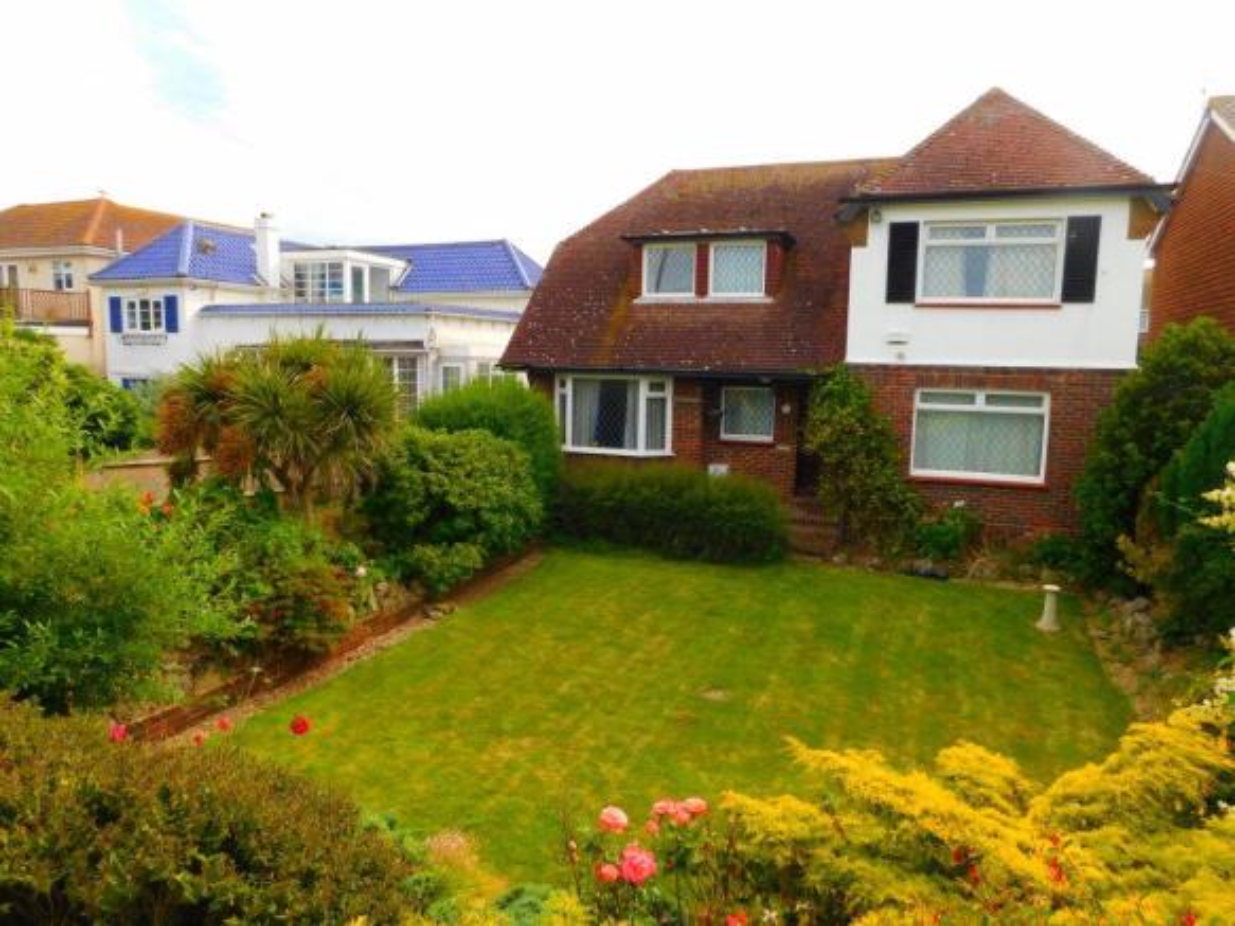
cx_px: 618
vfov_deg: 58.9
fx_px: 820
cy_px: 463
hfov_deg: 73.9
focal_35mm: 23
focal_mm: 4
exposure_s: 1/800
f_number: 3
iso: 125
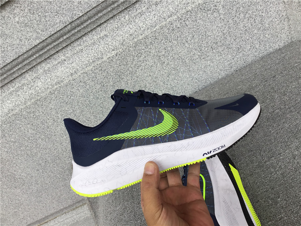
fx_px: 270
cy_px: 113
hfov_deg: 58.4
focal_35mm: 31
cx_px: 150
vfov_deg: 45.4
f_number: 2.4
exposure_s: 1/107
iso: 25
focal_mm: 3.3
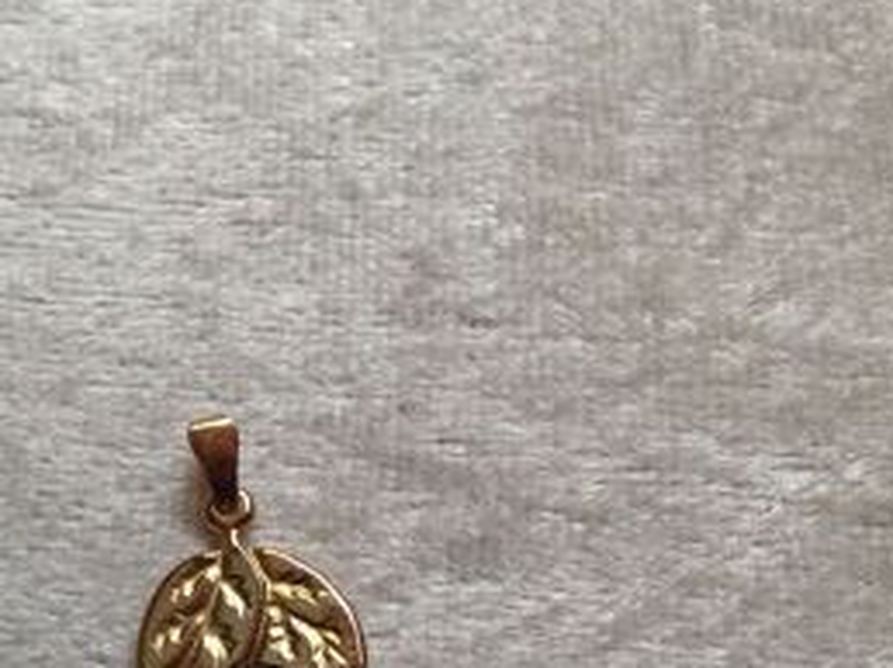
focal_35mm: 65
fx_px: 1675
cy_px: 545
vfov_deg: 22.2
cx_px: 249
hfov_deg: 29.5
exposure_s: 1/30
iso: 64
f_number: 2.4
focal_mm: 4.28
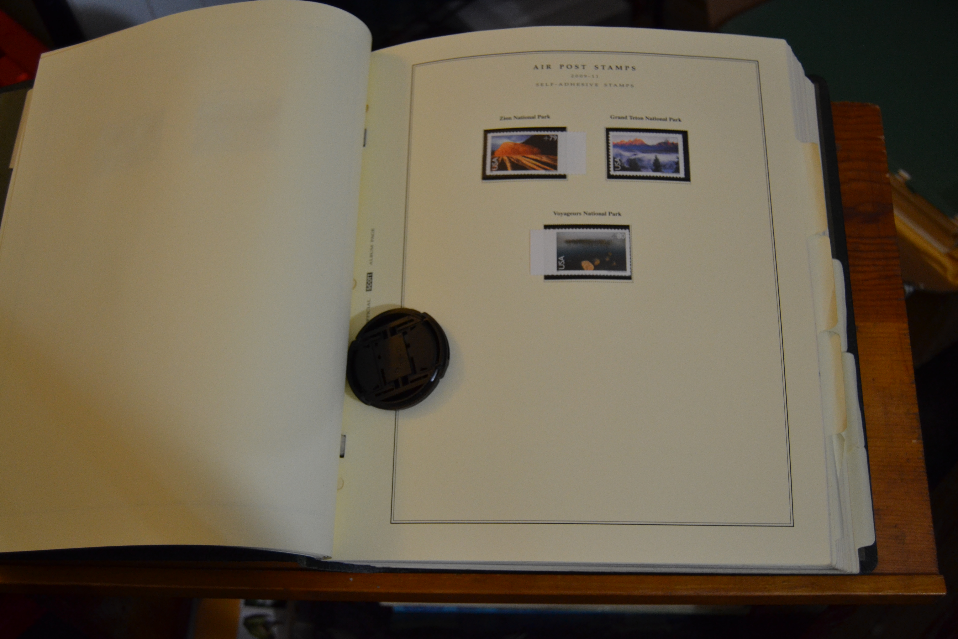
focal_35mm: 36
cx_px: 479
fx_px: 958
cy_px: 320
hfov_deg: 53.1
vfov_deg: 36.9
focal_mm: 24
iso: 900
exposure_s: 1/60
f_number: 3.8
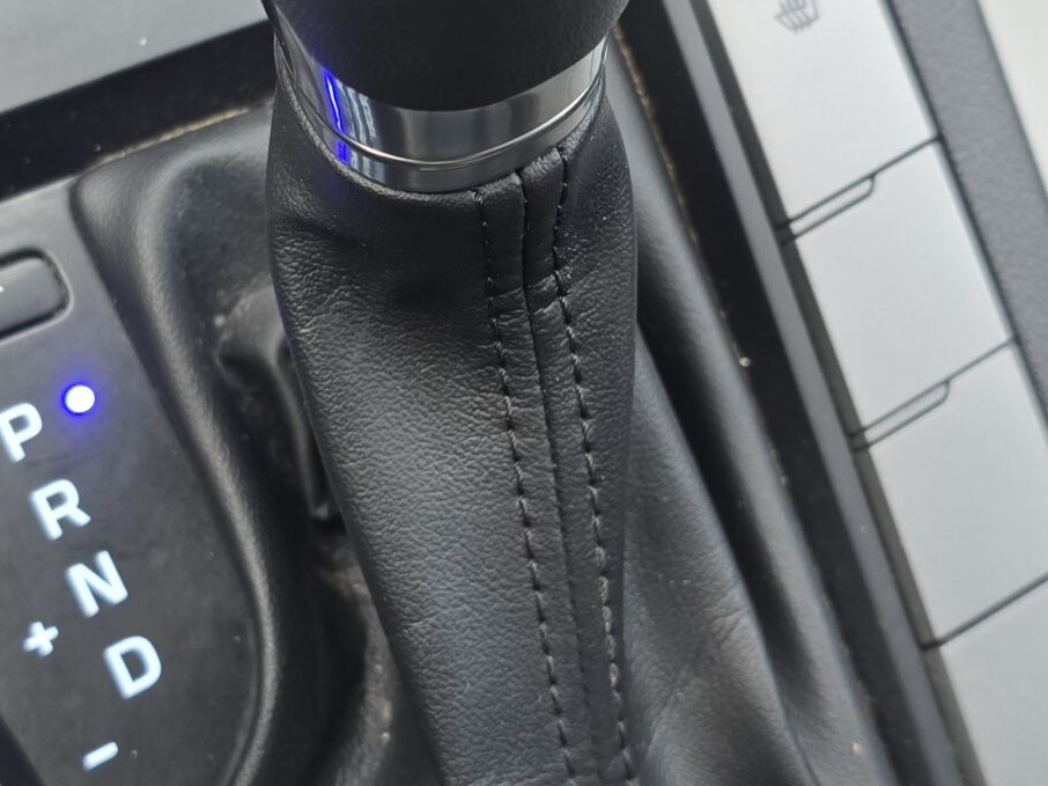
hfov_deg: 29.7
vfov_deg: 22.5
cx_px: 397
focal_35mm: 65
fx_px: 1967
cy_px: 264
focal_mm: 6.3
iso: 320
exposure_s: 1/120
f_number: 1.7
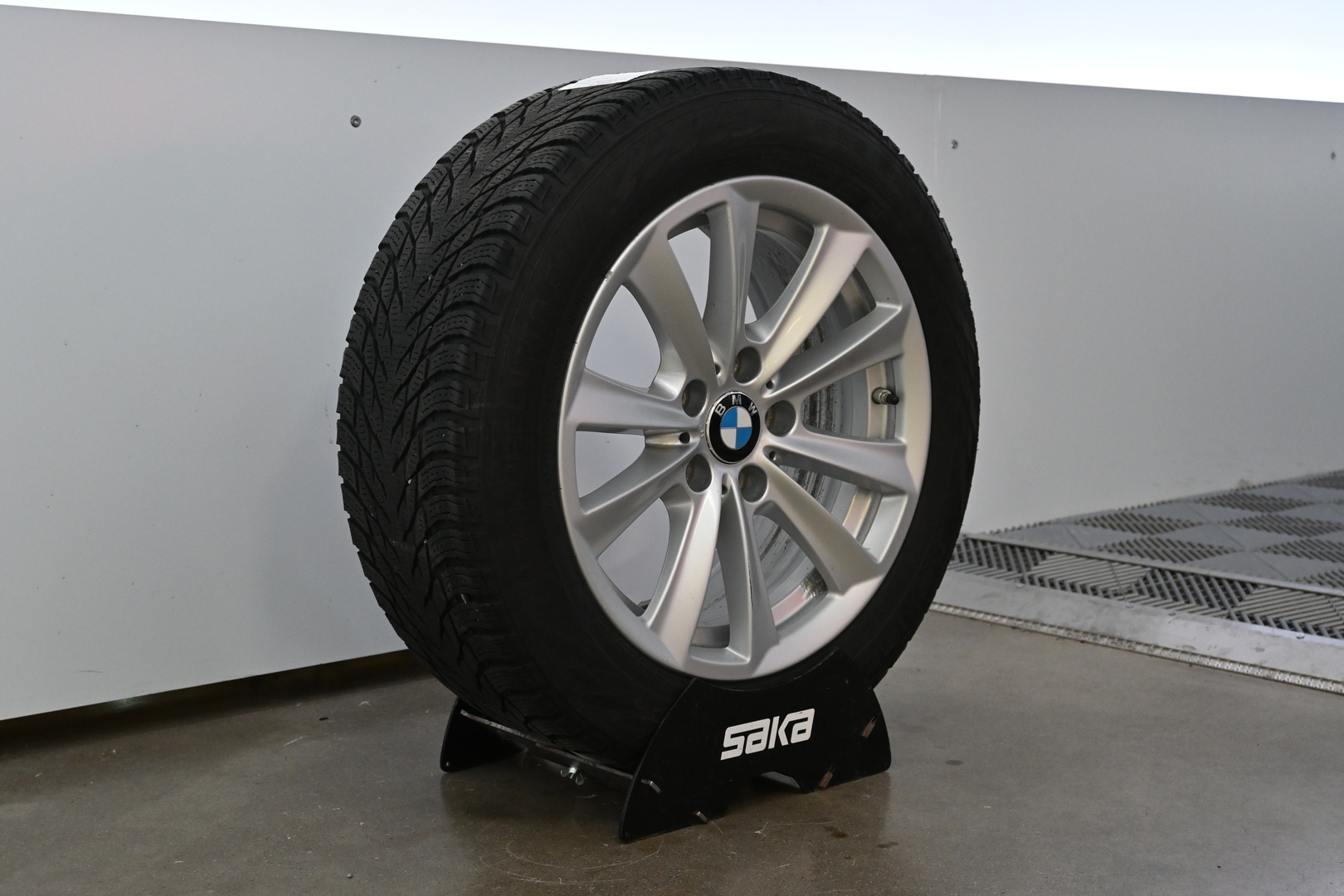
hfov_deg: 41.7
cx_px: 672
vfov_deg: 28.5
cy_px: 448
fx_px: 1764
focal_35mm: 47
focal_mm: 31.5
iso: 1100
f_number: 5
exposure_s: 1/50
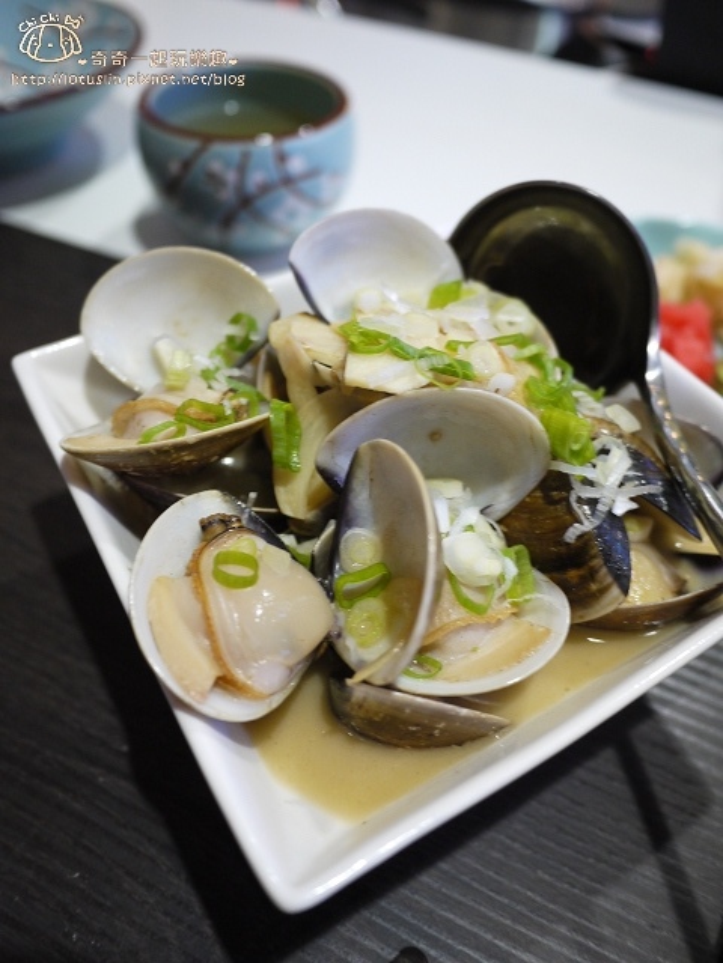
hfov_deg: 49.7
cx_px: 362
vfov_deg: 63.4
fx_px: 780
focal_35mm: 28
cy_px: 482
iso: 400
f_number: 2.5
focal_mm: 14
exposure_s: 1/10
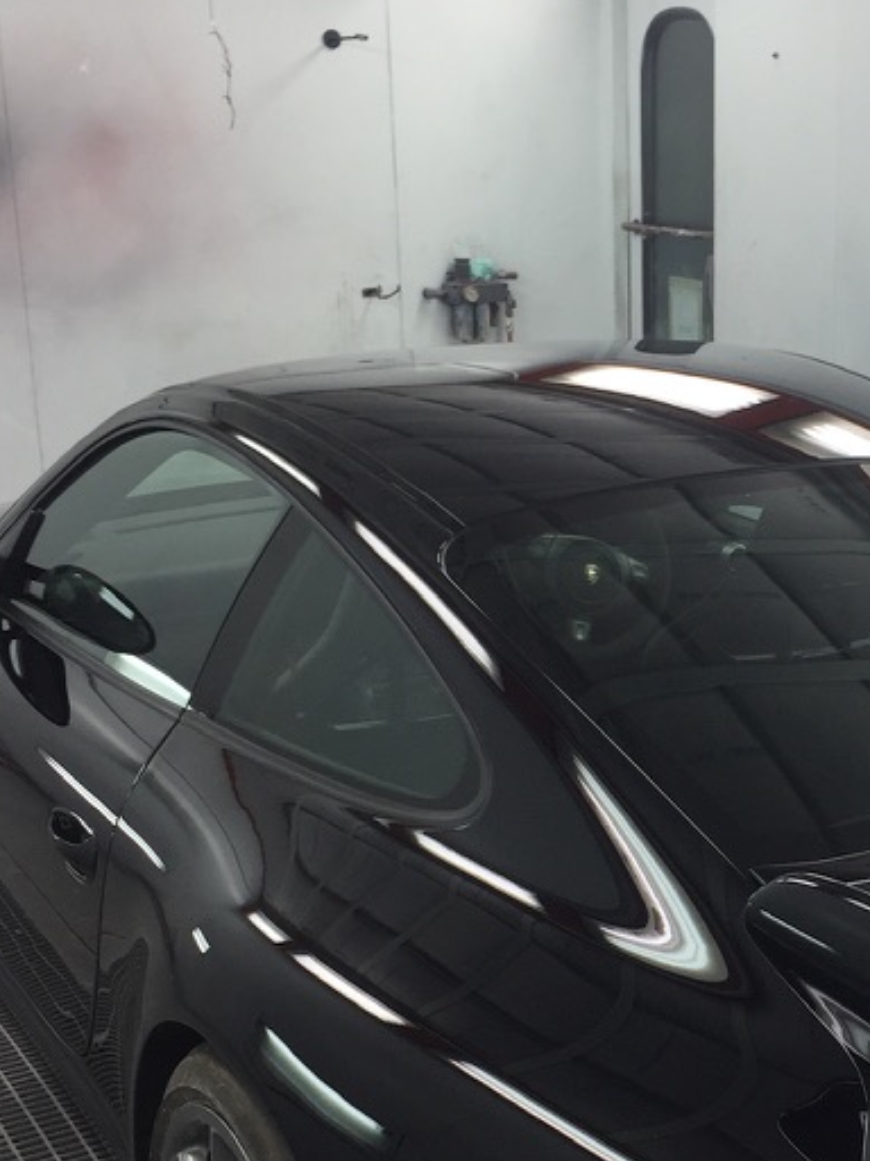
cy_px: 714
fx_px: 1944
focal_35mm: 58
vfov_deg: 33.1
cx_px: 775
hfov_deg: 24.5
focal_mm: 4.15
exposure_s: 1/50
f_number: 2.2
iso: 40
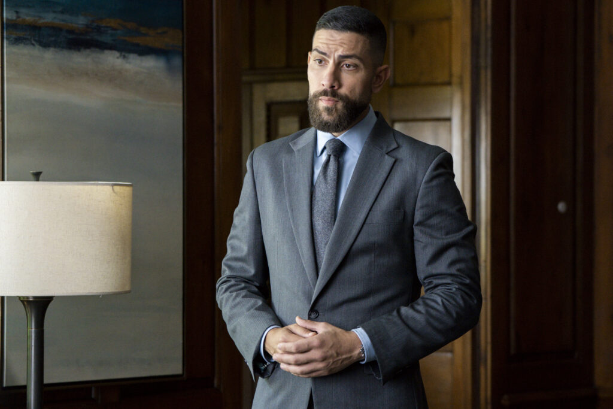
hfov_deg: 13.7
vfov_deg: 9.2
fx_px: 2554
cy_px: 204
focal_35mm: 150
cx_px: 306
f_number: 6.3
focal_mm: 150
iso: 6400
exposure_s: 1/250
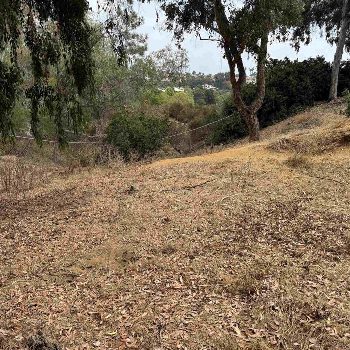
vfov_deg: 52.5
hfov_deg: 52.5
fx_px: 355
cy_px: 161
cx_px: 179
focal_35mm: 31
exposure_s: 1/2506
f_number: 1.78
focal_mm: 6.76
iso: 80
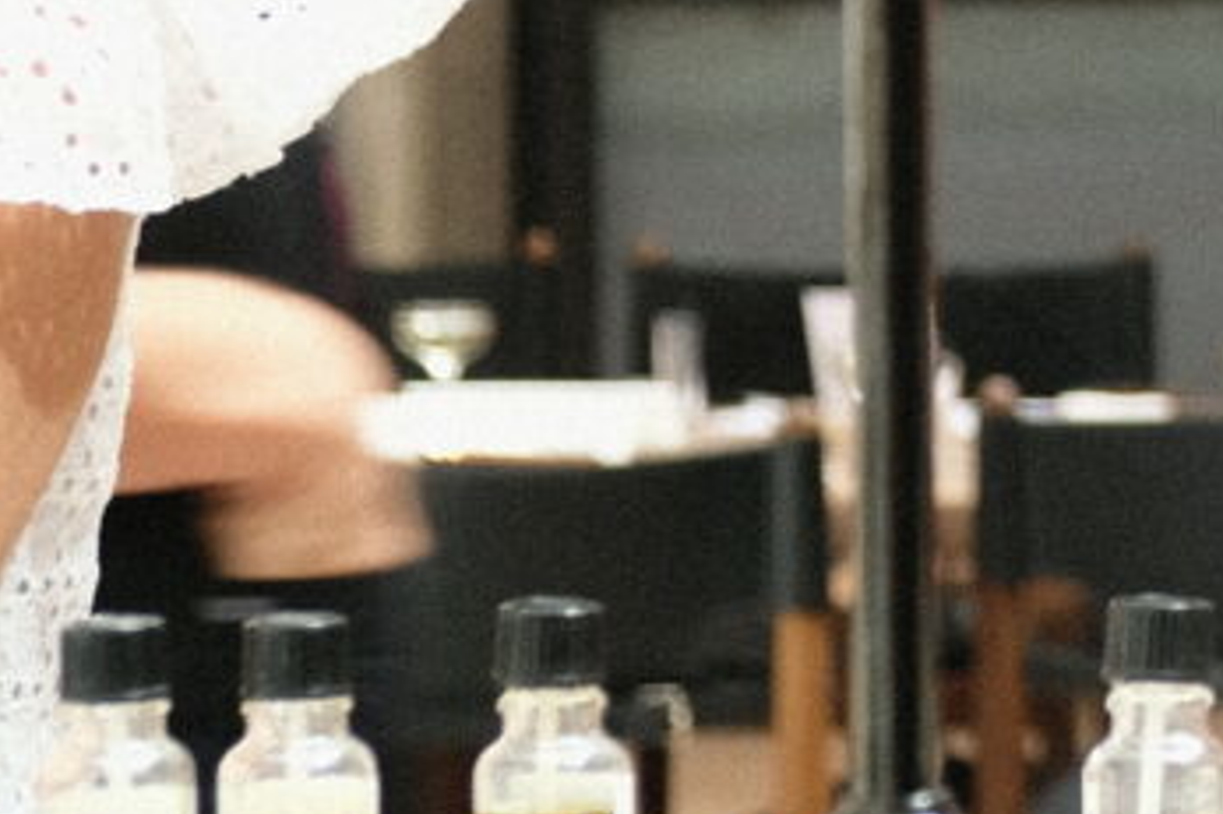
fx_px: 7063
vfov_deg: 6.5
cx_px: 2703
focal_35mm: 208
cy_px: -514
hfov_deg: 9.1
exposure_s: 1/28
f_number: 3.6
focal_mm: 31.5
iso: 400
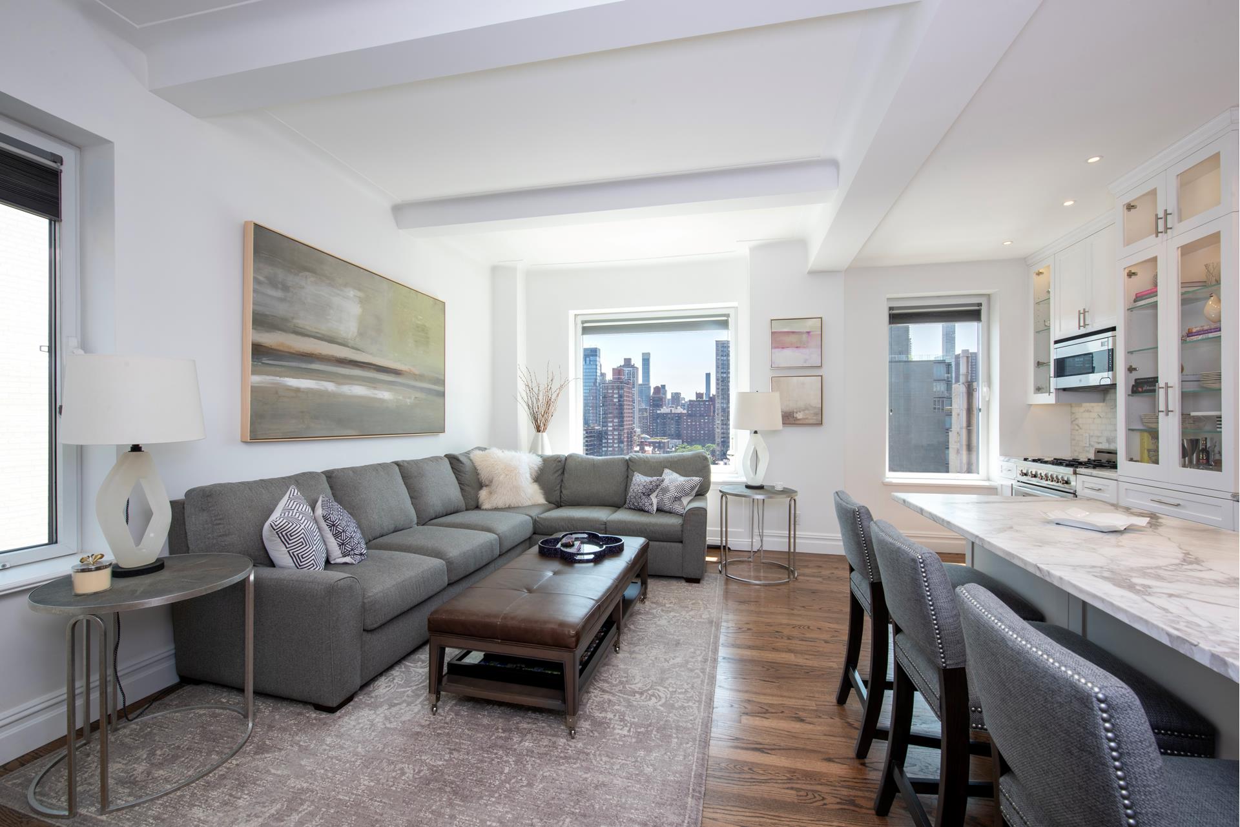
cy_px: 414
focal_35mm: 15
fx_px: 517
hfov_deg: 100.4
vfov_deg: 77.4
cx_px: 620
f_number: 11
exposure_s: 1/15
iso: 250
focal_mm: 15
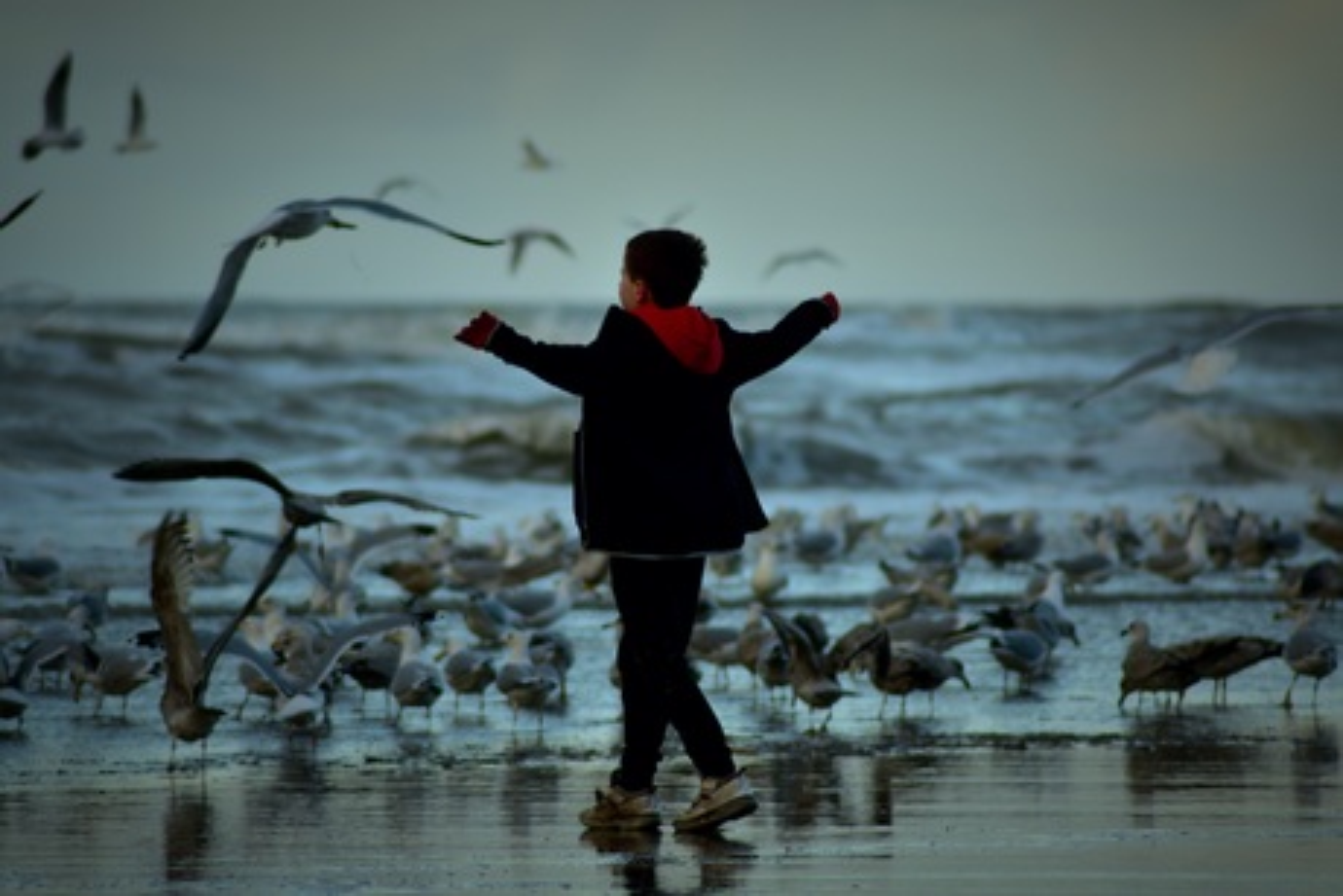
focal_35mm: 330
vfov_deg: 4.2
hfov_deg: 6.2
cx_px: 672
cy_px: 448
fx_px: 12314
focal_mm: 220
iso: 250
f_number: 4.8
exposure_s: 1/400
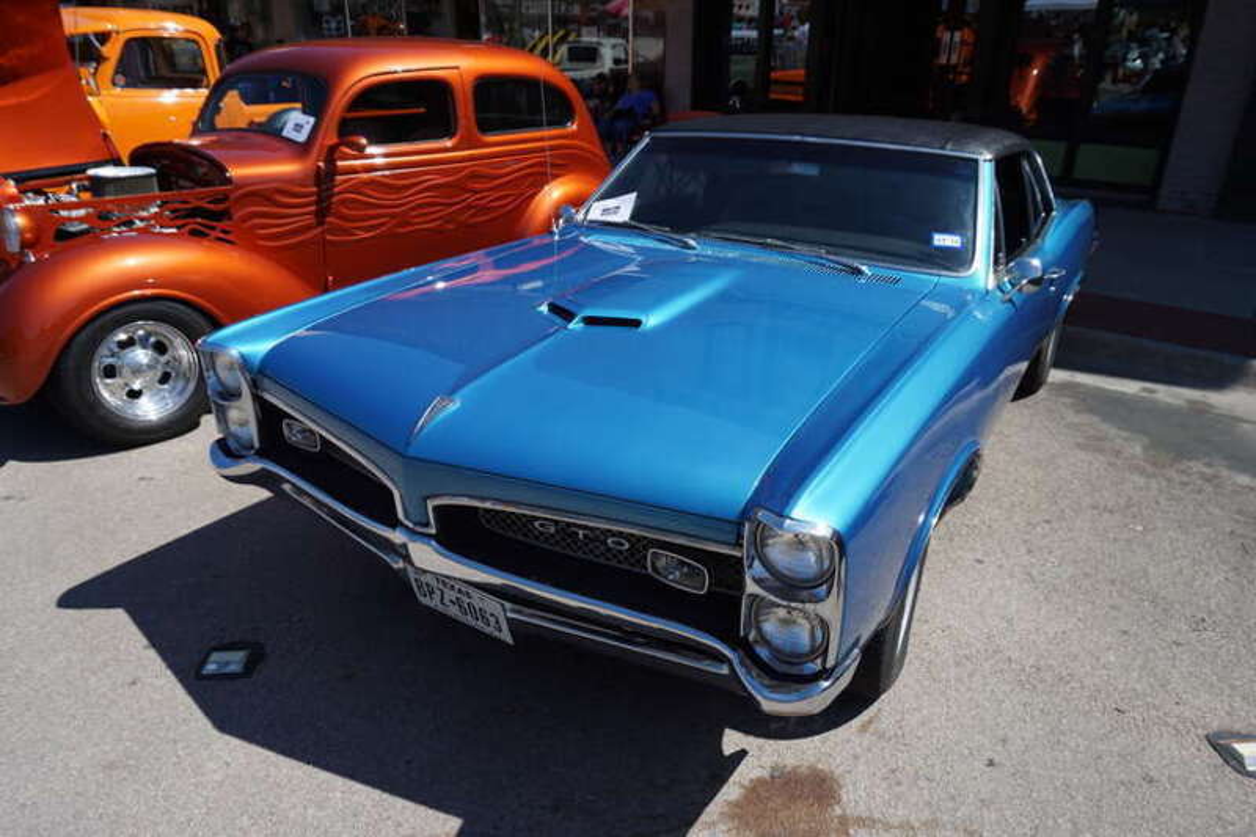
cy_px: 418
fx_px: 837
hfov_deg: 73.8
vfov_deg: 53.1
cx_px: 628
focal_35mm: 24
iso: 100
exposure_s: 1/320
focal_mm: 16
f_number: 8
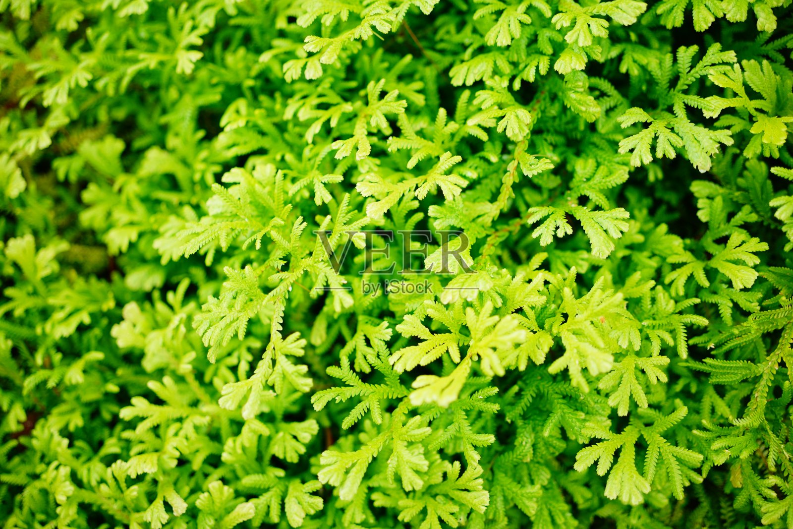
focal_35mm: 40
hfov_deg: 48.5
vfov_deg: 33.4
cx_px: 396
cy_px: 264
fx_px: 881
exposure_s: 1/250
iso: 100
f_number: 2.5
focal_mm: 40
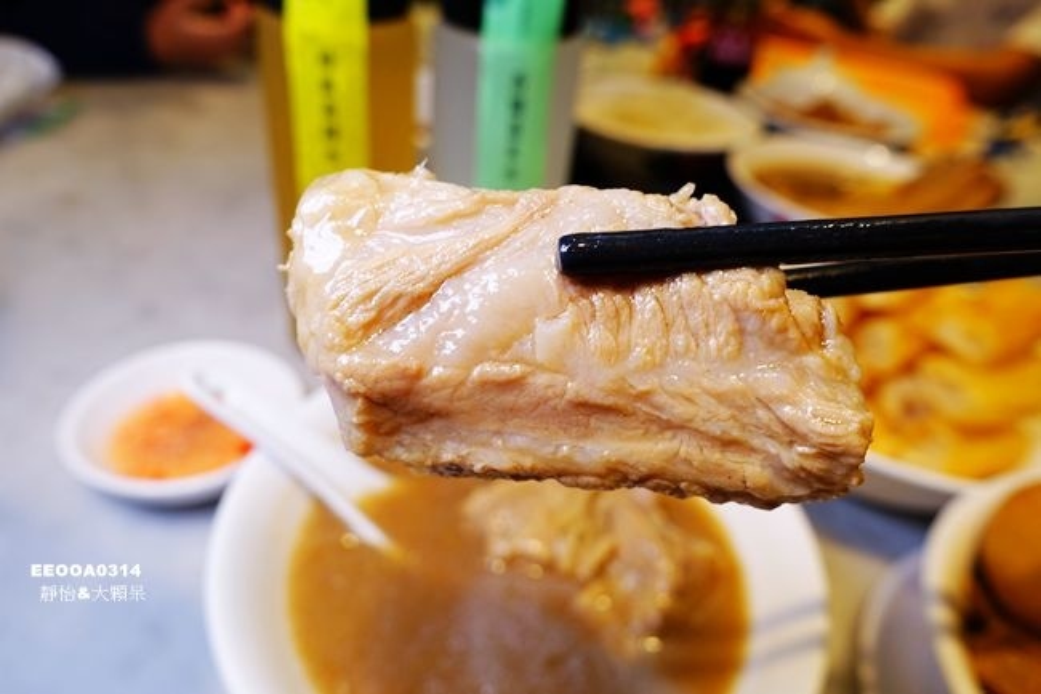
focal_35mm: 24
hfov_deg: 73.8
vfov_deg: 53.1
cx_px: 520
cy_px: 347
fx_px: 694
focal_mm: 8.8
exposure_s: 1/80
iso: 125
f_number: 3.5
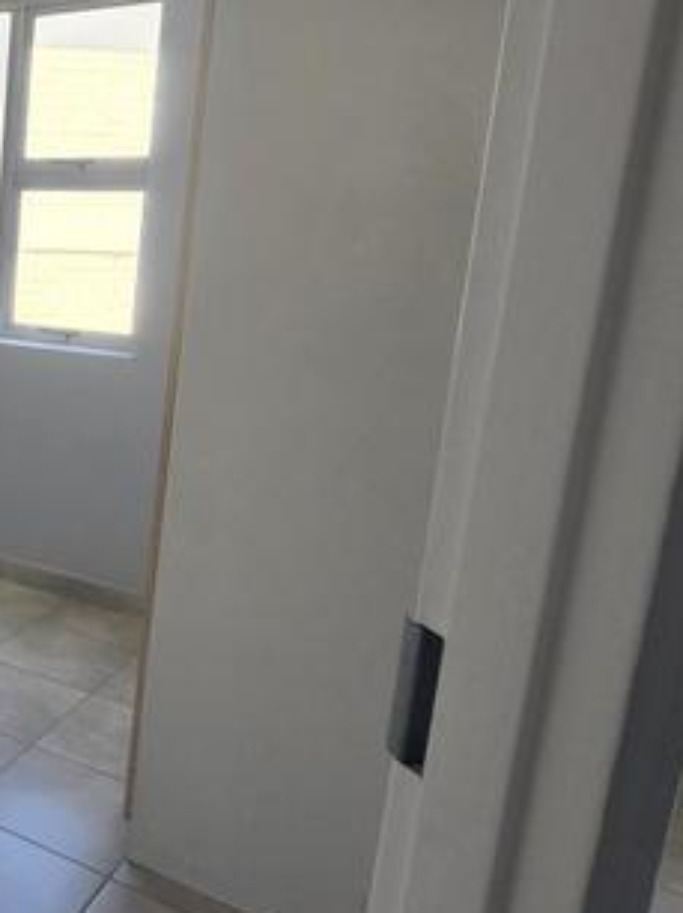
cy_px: 427
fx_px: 896
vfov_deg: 54.0
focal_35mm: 34
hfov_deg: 32.4
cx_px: -185
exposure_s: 1/175
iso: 50
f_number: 2.2
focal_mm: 2.2
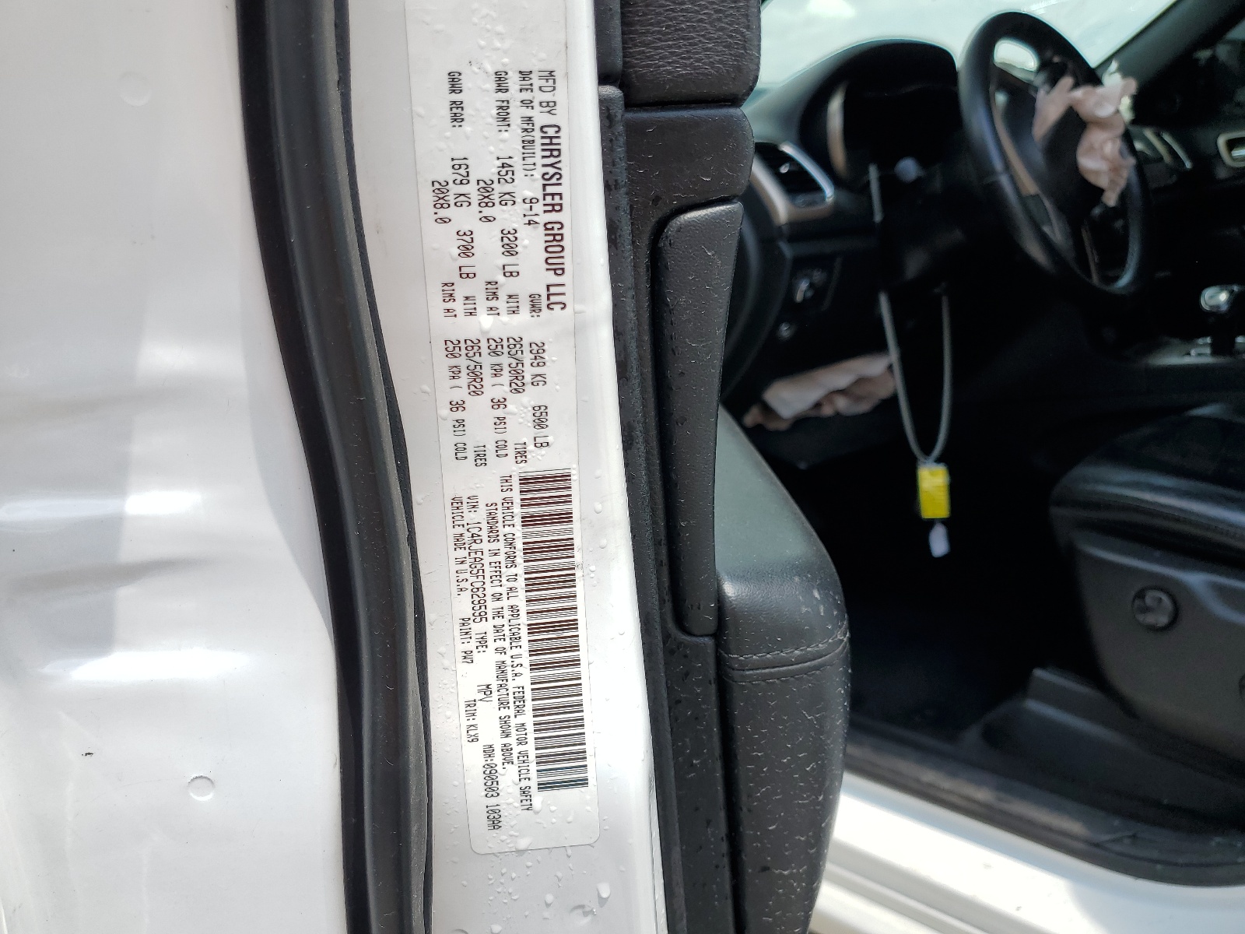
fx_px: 935
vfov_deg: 53.1
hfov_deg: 67.3
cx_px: 622
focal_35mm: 26
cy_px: 467
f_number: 1.5
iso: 50
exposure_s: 1/1667
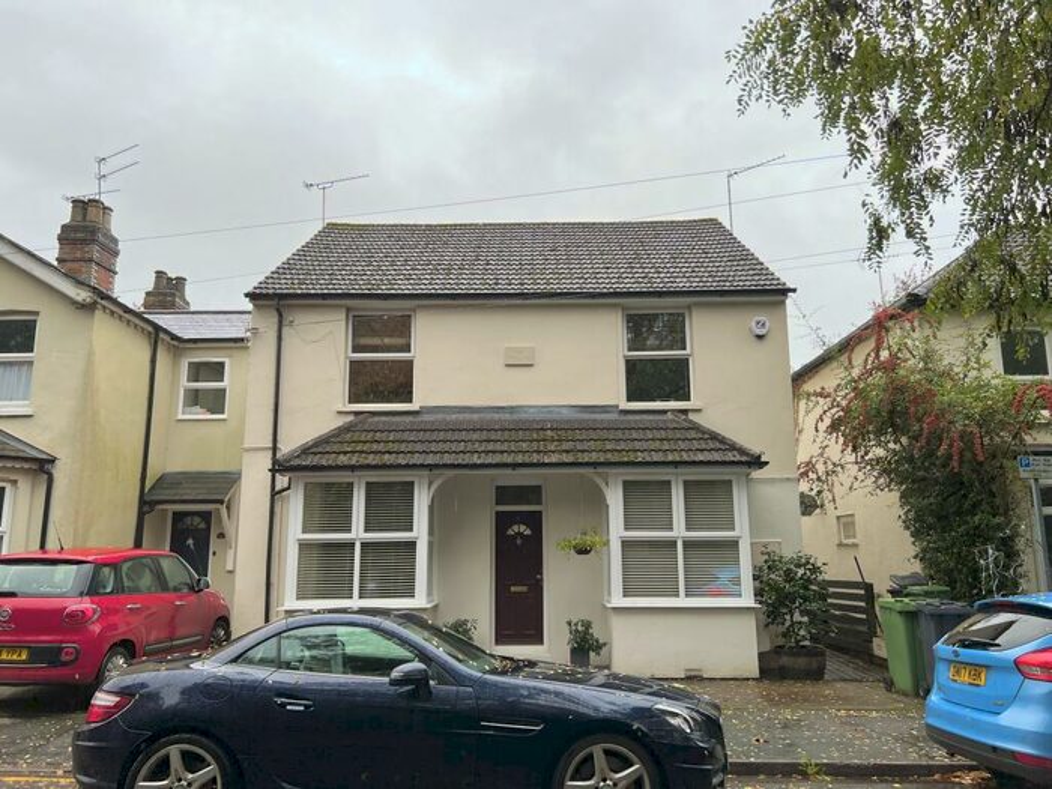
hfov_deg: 67.3
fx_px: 790
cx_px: 526
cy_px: 394
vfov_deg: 53.1
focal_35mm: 26
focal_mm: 5.7
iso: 50
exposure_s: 1/588
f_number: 1.5
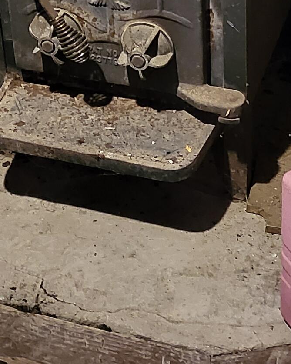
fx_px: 980
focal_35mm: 91
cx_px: 173
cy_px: -78
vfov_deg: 19.7
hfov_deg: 16.9
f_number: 1.8
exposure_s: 1/24
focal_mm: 4.25
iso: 800
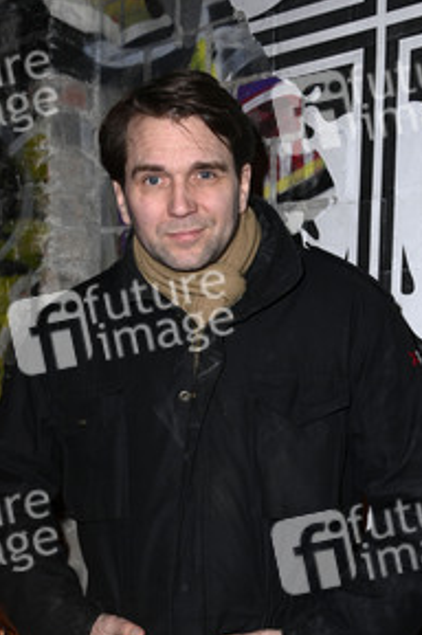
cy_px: 433
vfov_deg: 32.6
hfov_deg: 22.2
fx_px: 1075
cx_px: 185
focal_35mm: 61
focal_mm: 44
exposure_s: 1/125
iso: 800
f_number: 5
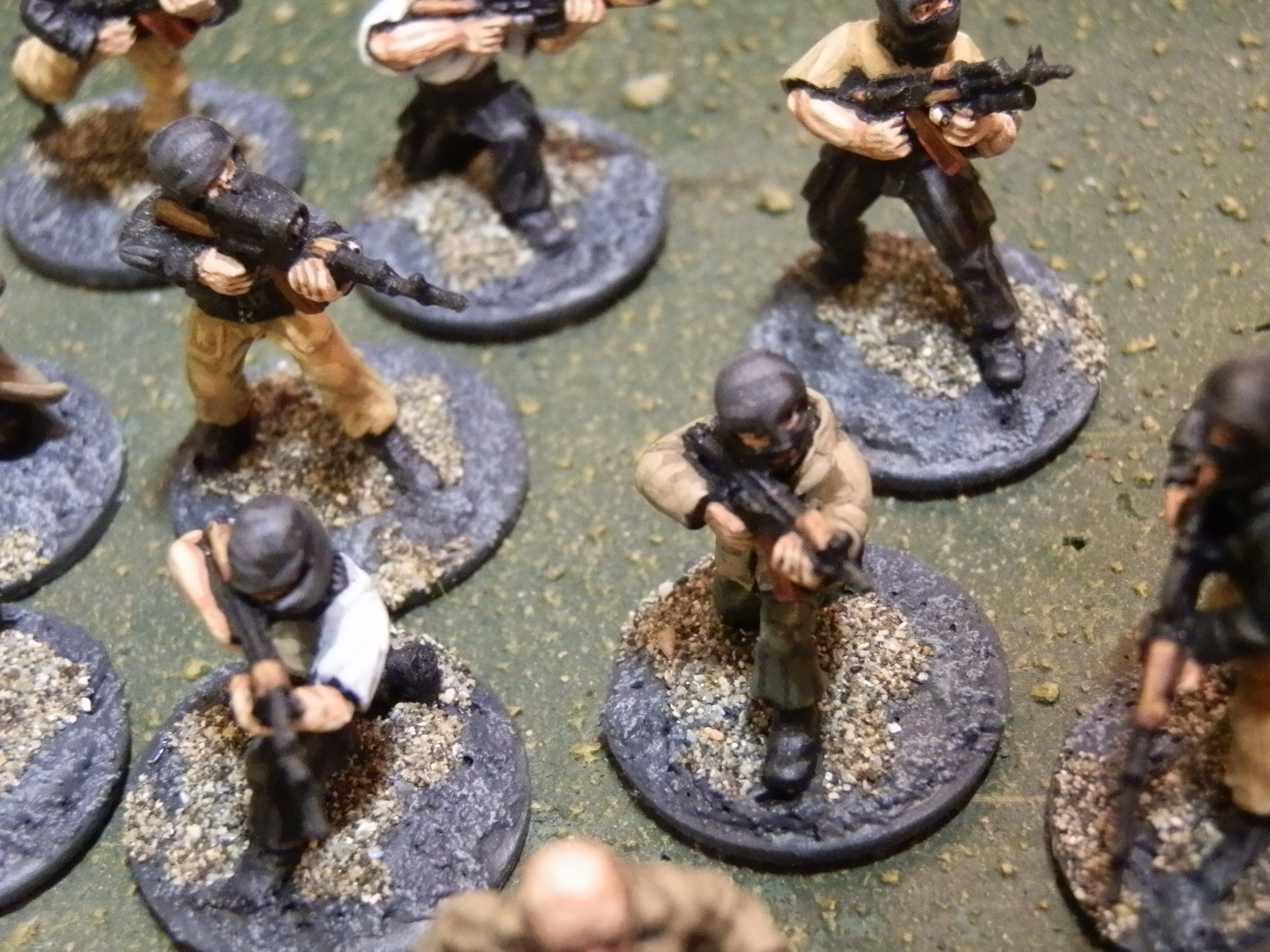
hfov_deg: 31.7
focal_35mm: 61
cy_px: 476
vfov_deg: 24.0
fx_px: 2238
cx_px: 635
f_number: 3.7
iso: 800
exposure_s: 1/40
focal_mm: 10.99
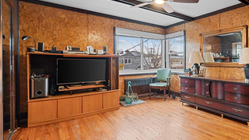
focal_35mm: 21
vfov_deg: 53.6
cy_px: 67
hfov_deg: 79.5
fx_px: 139
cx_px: 176
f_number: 10
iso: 800
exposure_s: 1
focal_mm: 14
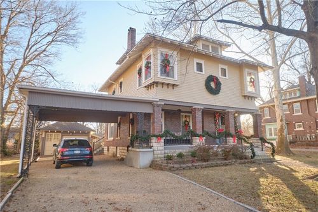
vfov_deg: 57.2
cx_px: 159
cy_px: 106
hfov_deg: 78.6
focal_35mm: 22
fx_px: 194
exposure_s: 1/500
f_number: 4
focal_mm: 14.5
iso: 400
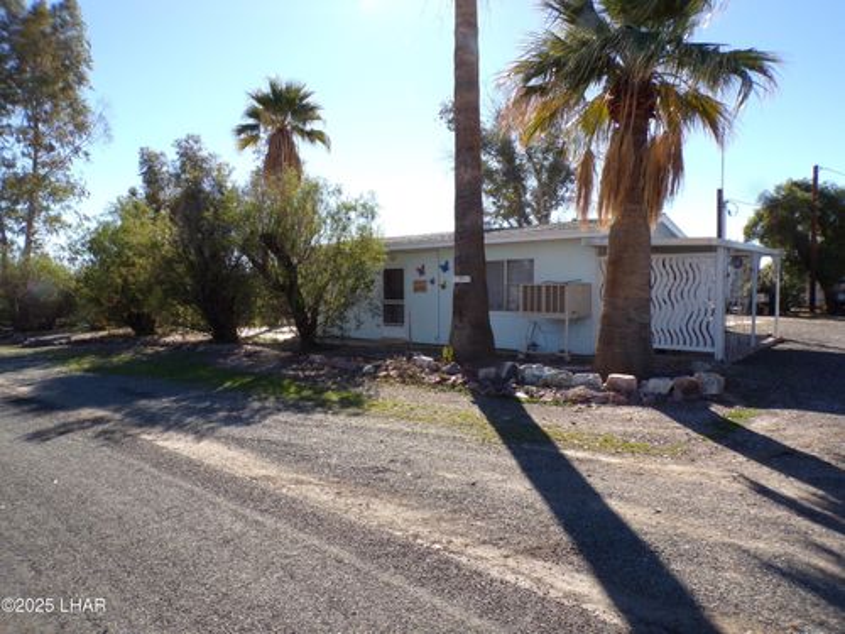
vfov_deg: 56.8
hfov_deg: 71.6
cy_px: 317
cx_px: 422
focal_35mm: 24
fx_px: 586
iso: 80
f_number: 5.8
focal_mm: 4.3
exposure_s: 1/220
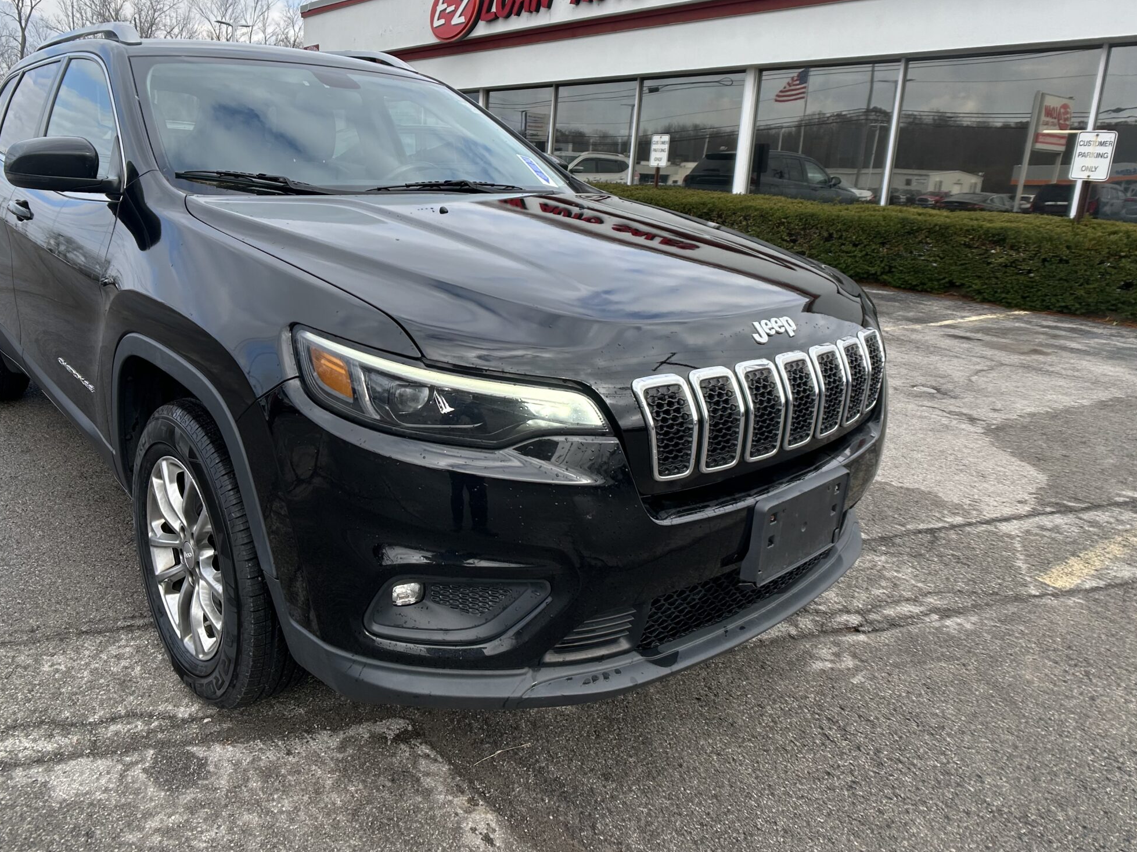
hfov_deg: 53.5
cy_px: 333
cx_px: 438
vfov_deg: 41.6
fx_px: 1117
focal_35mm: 34
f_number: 1.5
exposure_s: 1/1124
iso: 50
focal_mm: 5.7
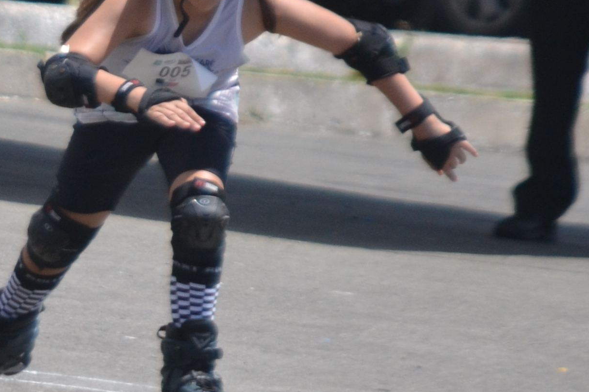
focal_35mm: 1700
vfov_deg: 0.8
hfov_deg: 1.2
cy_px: 20
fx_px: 27808
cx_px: -343
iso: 400
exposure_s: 1/1250
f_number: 5.6
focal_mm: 300
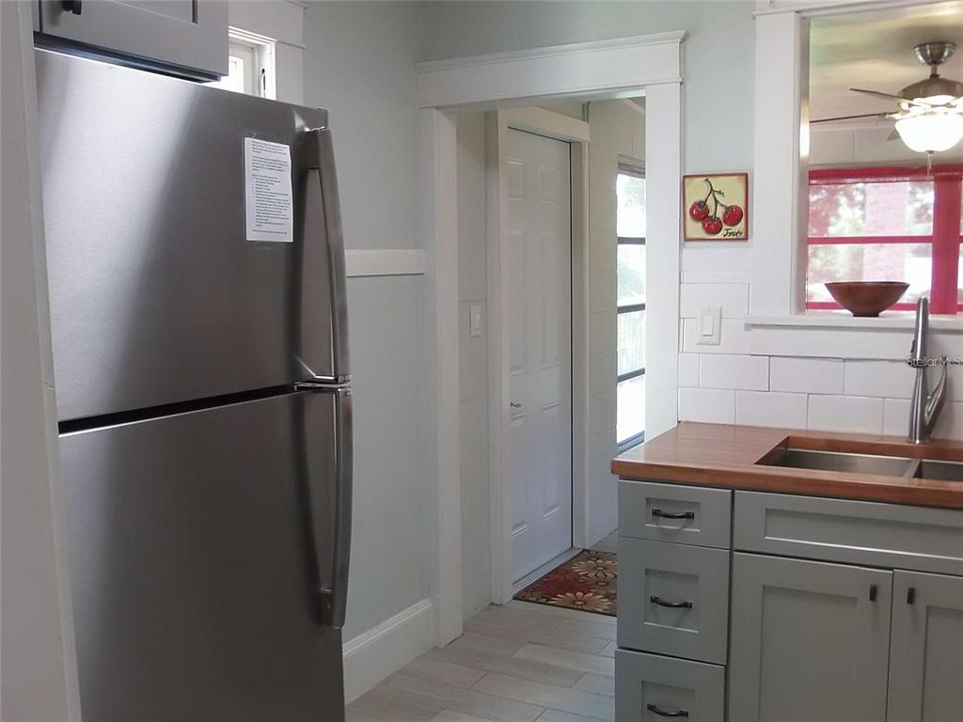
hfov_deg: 55.4
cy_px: 361
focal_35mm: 33
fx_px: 918
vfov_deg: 42.9
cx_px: 482
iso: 200
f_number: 3.4
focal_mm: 5.9
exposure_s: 1/30
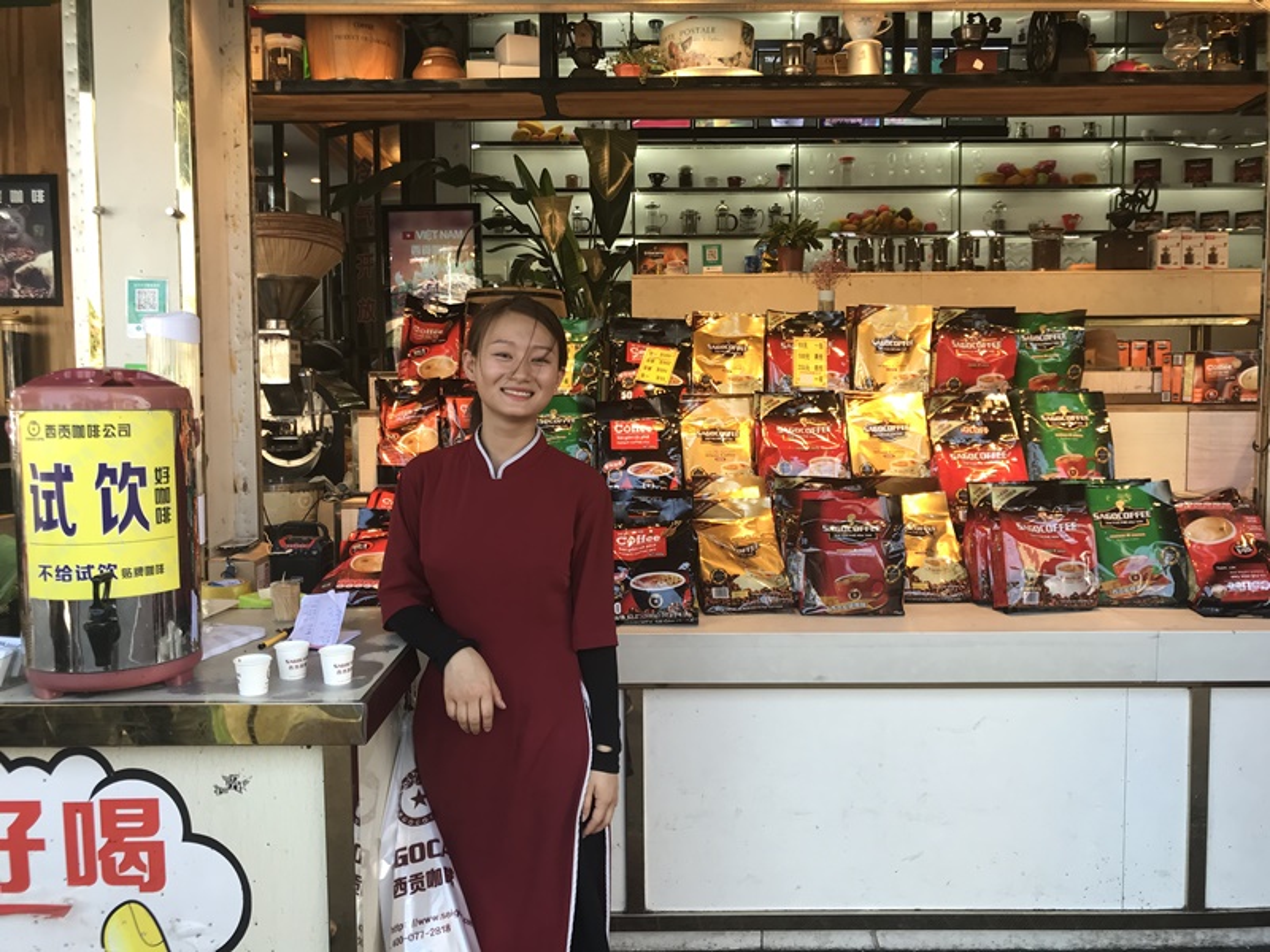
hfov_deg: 63.4
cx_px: 635
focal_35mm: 28
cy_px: 476
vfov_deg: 49.7
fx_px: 1027
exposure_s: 1/109
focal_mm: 3.99
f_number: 1.8
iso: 20
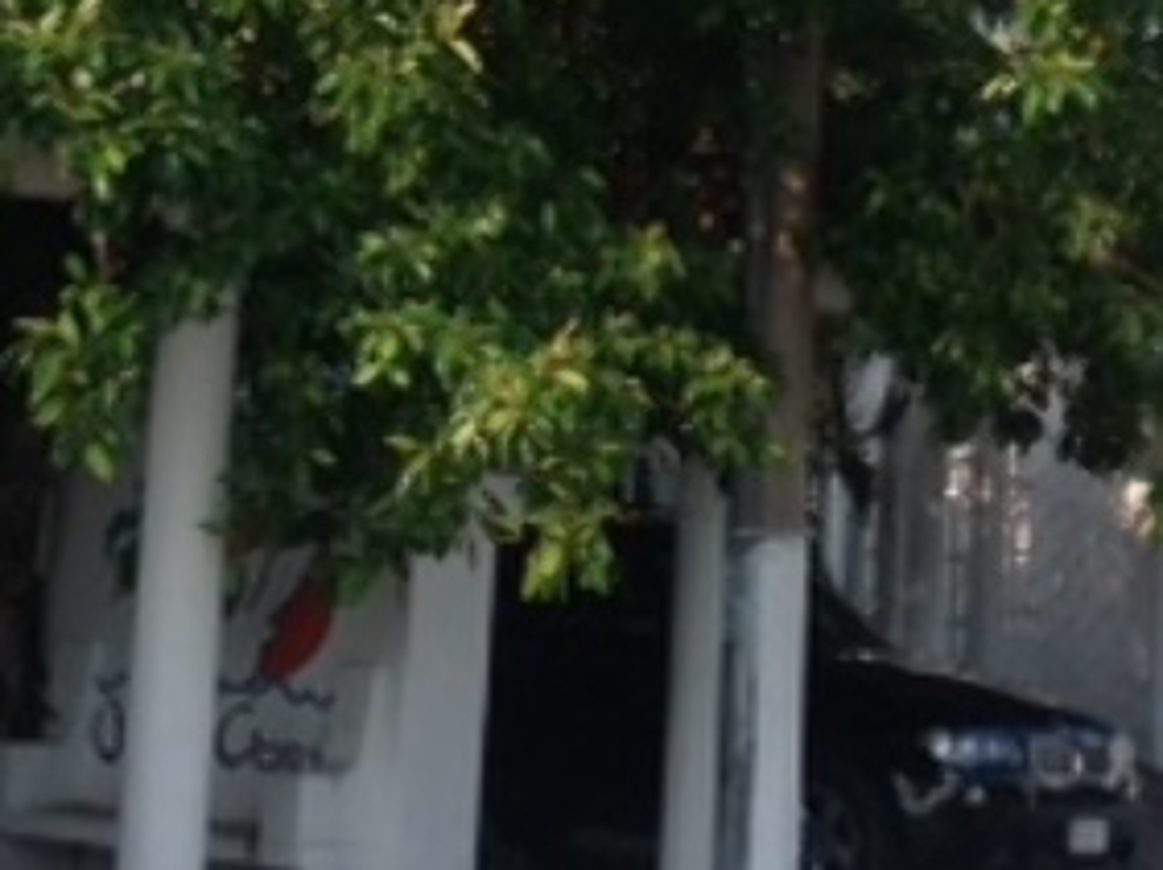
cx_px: 462
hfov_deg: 15.5
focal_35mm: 127
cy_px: -52
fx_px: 4263
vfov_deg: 11.5
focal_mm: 4.28
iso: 50
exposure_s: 1/630
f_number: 2.4
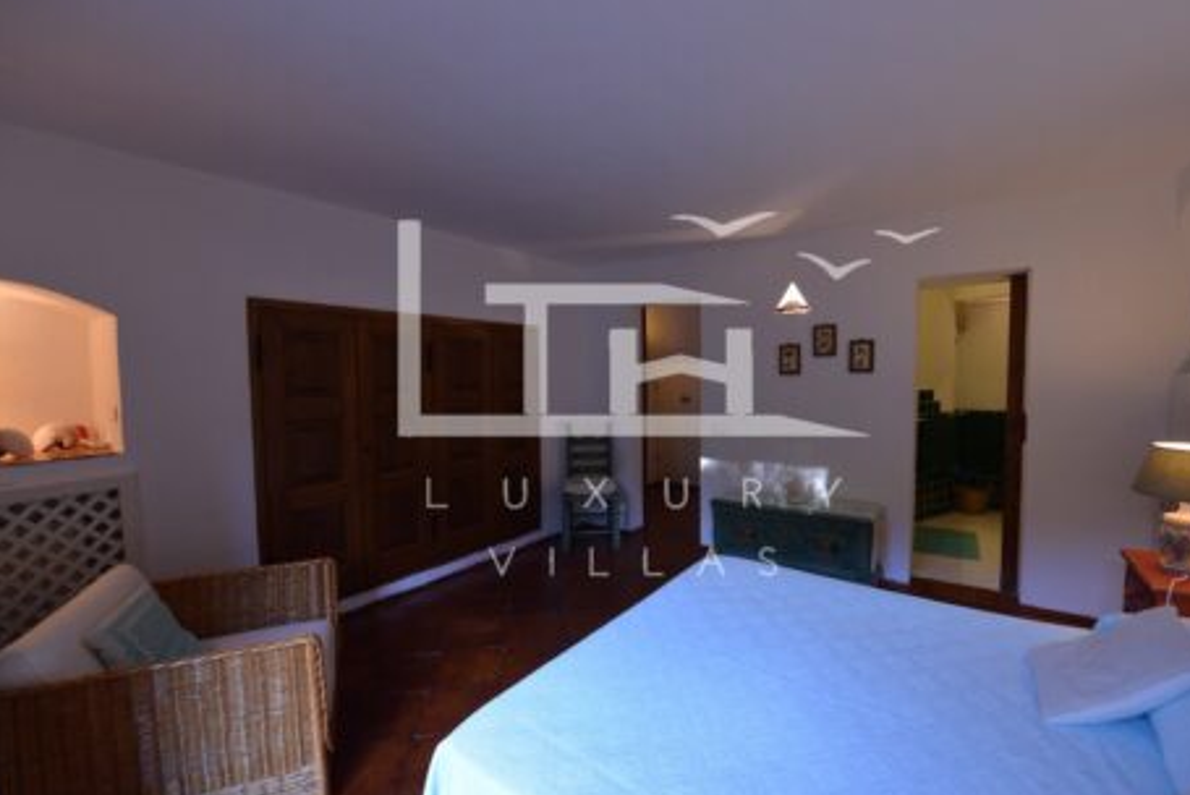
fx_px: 496
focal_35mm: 15
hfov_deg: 100.2
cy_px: 405
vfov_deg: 77.4
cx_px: 630
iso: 800
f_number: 5
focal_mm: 14
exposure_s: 1/100
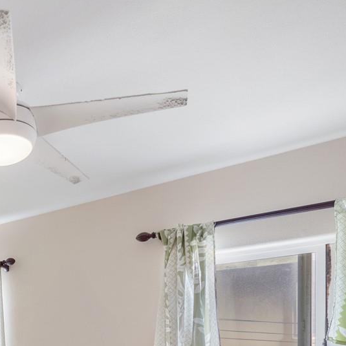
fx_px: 418
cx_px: -44
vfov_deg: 39.2
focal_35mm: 37
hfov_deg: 37.0
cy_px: 353
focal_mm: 7
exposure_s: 1/250
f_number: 4
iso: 400
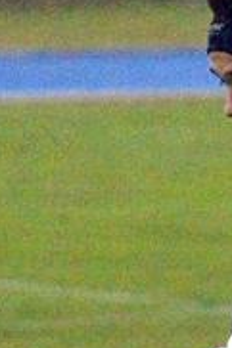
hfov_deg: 1.1
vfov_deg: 1.6
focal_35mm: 1259
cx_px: 351
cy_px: 574
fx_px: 12193
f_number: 5
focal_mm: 180
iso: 1600
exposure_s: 1/640
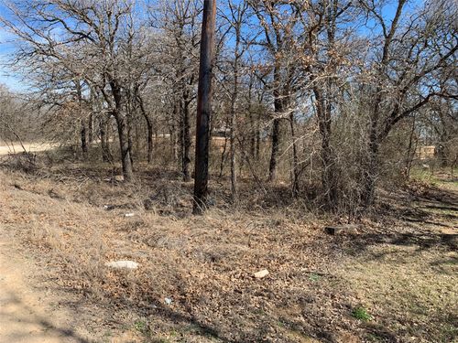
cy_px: 172
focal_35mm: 26
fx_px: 344
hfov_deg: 67.3
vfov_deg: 53.1
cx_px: 229
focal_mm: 4.25
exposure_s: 1/1314
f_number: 1.8
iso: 25
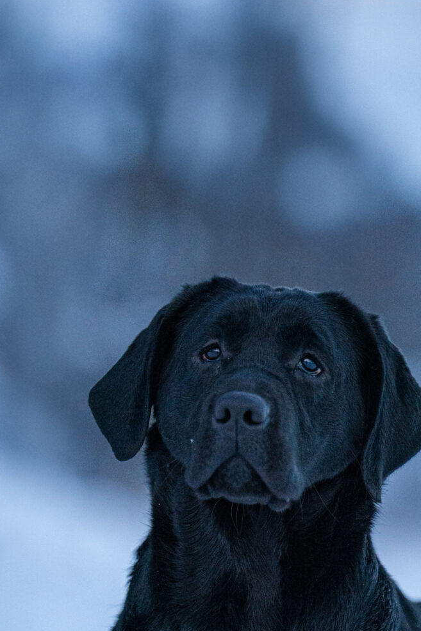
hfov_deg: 4.4
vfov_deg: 6.5
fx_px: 5523
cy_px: 494
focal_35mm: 315
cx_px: 265
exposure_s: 1/6400
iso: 4000
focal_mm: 194
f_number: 3.2
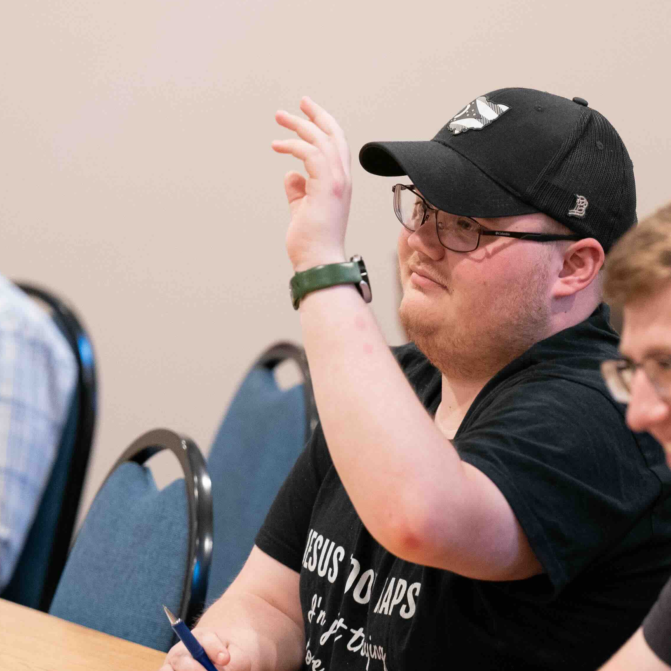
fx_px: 7588
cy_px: 453
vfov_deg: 5.1
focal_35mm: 346
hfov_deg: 5.1
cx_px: 619
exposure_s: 1/250
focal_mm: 155
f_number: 2.8
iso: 3200
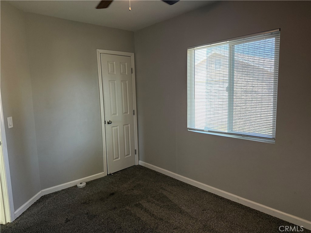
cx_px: 156
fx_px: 216
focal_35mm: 24
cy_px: 116
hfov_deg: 71.6
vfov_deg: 56.8
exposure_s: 1/120
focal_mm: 6.76
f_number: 1.78
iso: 400
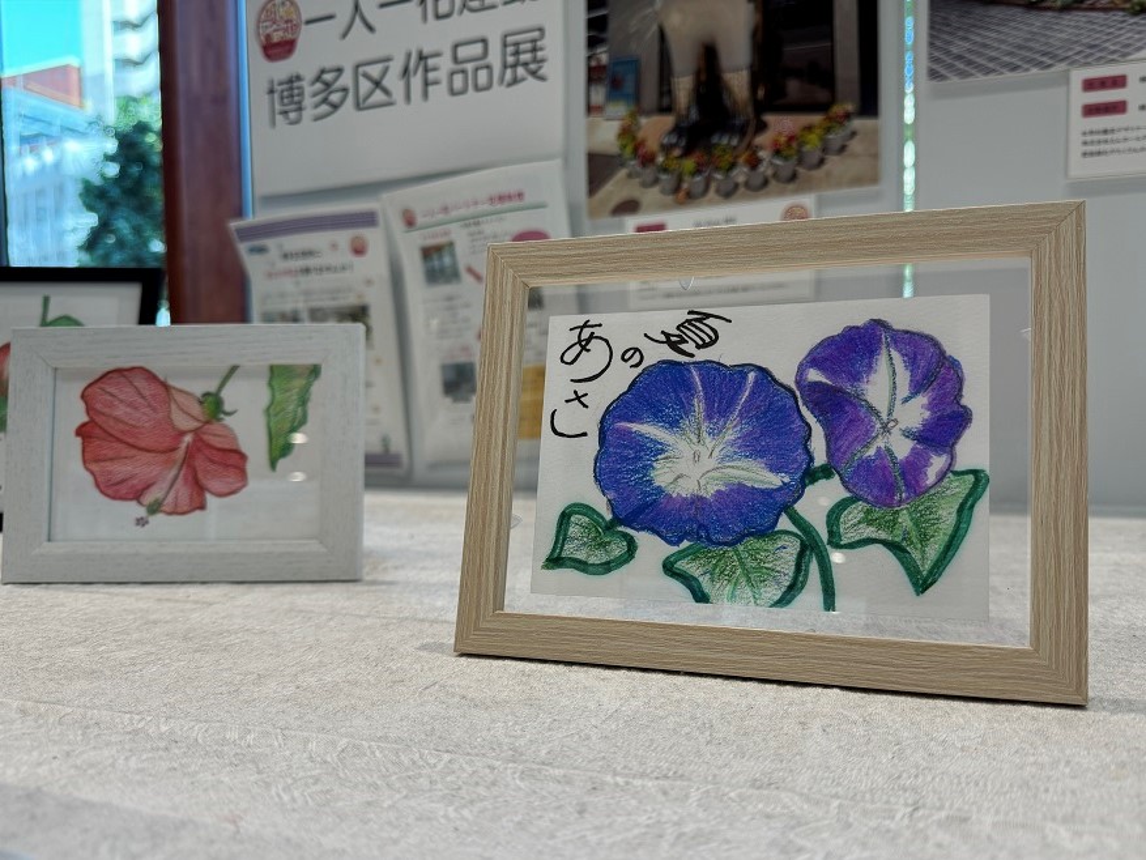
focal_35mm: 24
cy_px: 430
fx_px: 795
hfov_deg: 71.6
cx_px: 573
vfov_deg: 56.8
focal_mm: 6.76
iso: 125
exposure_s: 1/121
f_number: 1.78
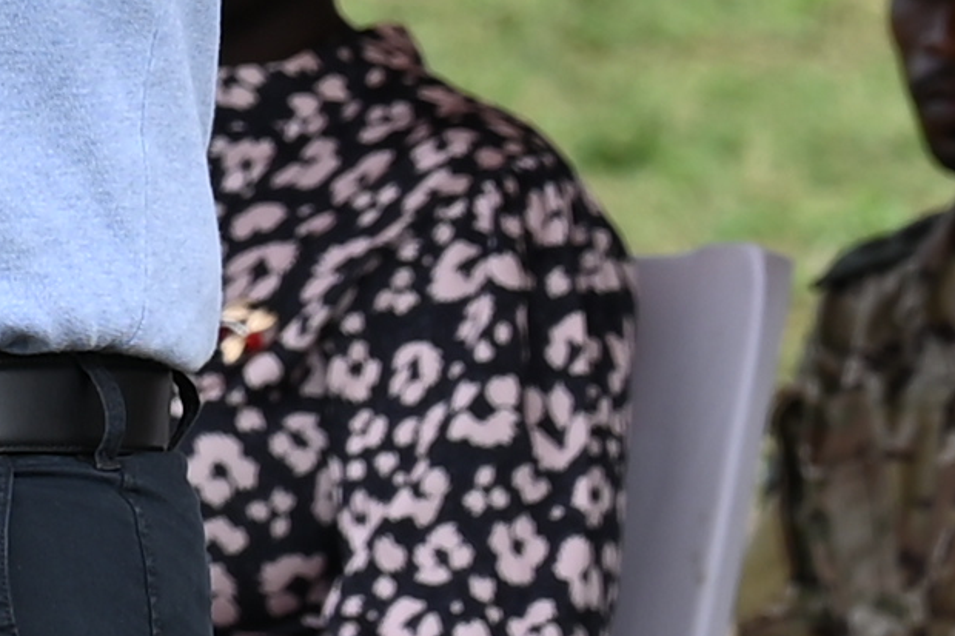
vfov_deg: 2.1
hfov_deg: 3.1
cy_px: -450
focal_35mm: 667
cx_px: -645
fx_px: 17688
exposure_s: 1/320
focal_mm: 70
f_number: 4.5
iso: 100
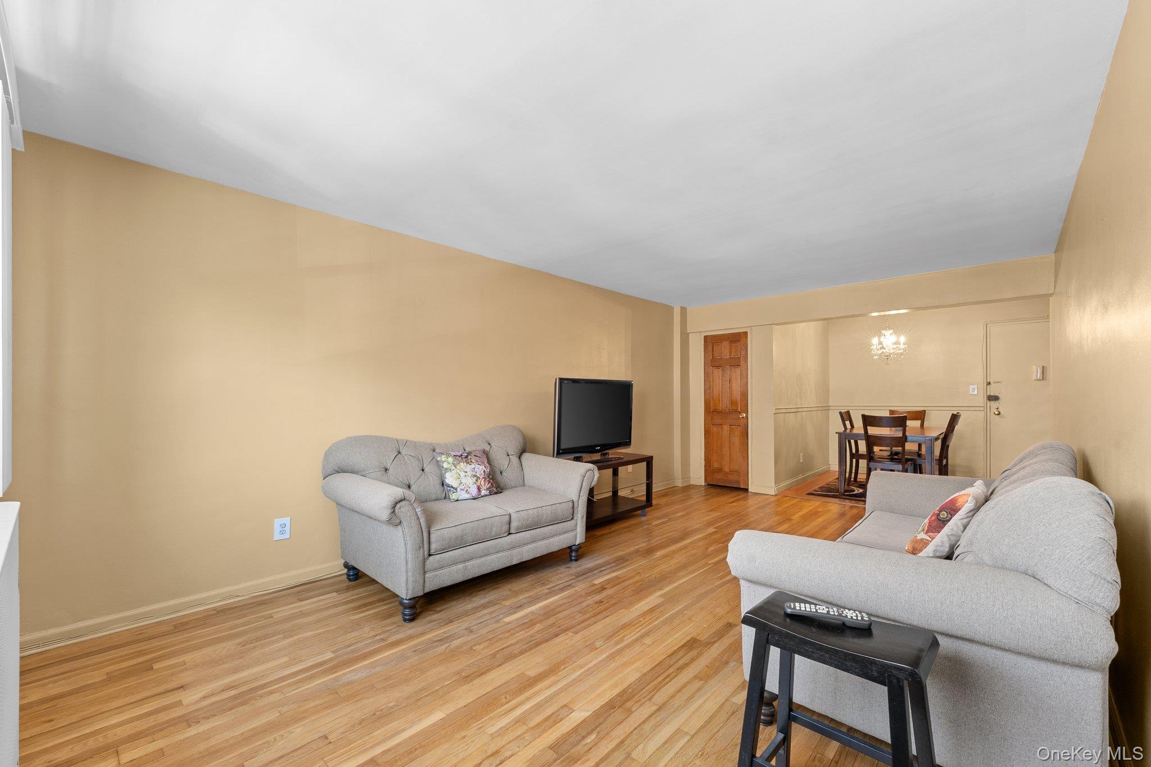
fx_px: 448
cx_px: 576
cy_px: 384
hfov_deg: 104.3
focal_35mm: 14
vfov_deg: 81.2
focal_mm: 14
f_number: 10
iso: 320
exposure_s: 1.3
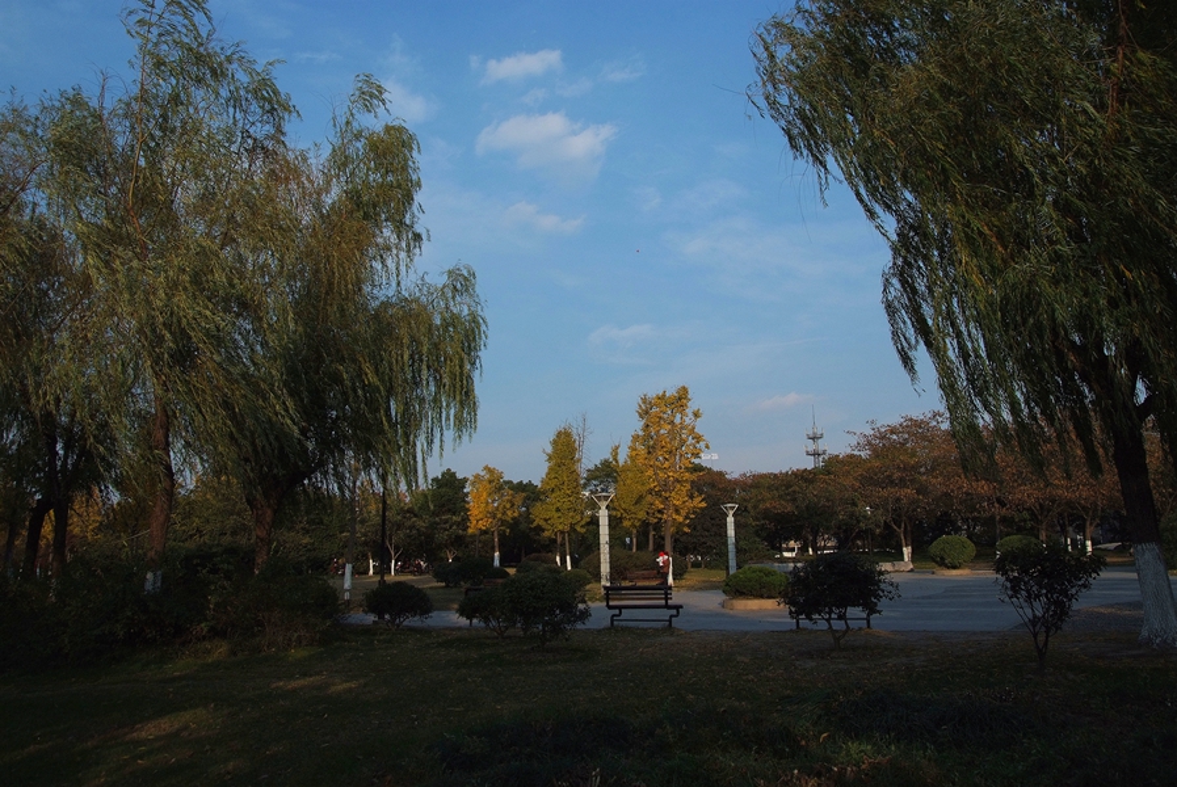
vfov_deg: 28.1
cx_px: 588
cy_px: 394
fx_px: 1571
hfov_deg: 41.1
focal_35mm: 48
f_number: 5
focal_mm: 32
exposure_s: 1/1600
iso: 200
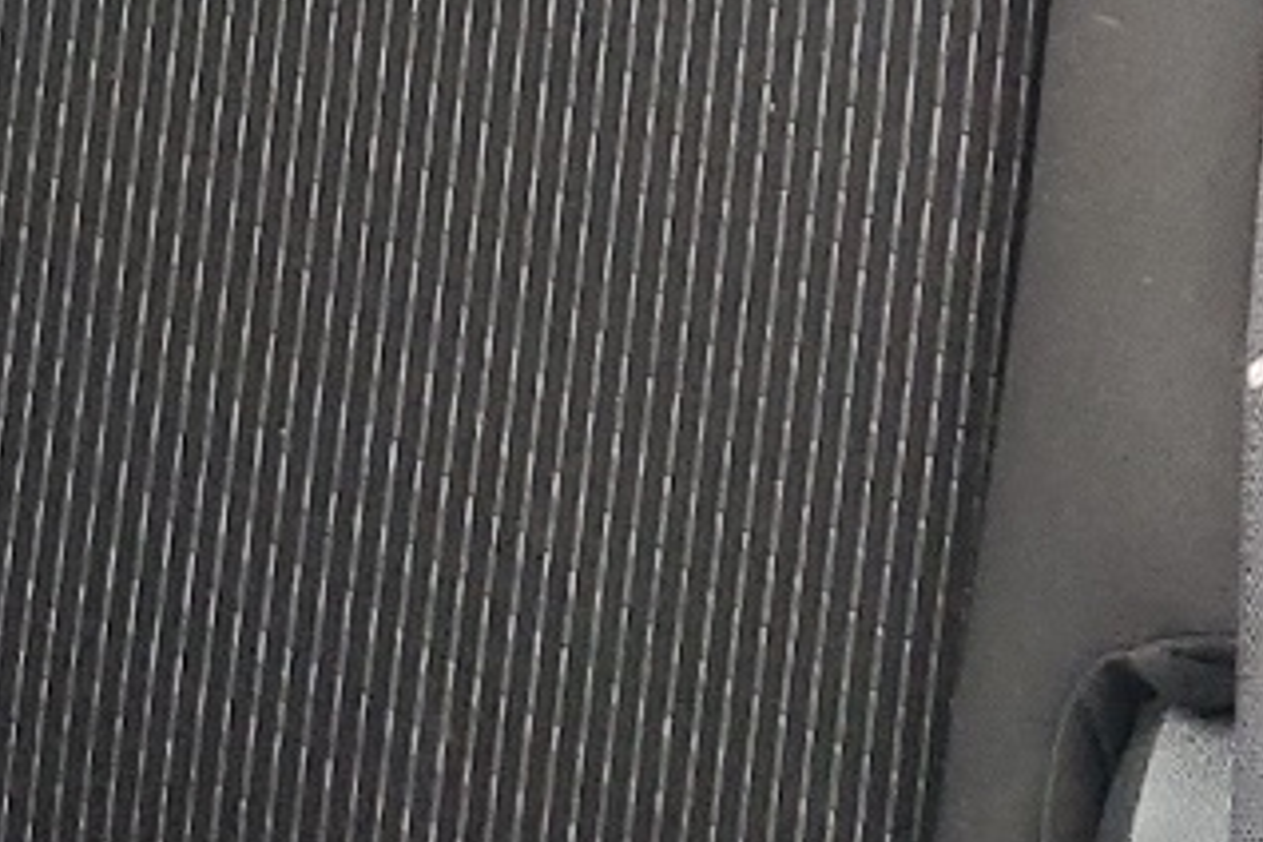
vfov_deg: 9.6
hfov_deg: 13.5
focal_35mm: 136
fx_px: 4771
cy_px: -707
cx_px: 2312
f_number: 1.5
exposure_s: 1/60.2
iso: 143
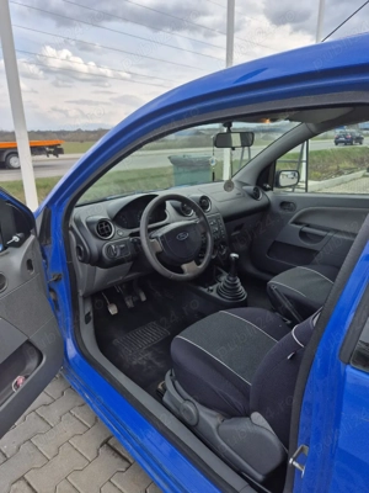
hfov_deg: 58.9
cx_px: 184
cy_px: 246
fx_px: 327
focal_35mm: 23
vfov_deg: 73.9
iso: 25
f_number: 1.8
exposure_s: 1/909
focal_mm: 5.4
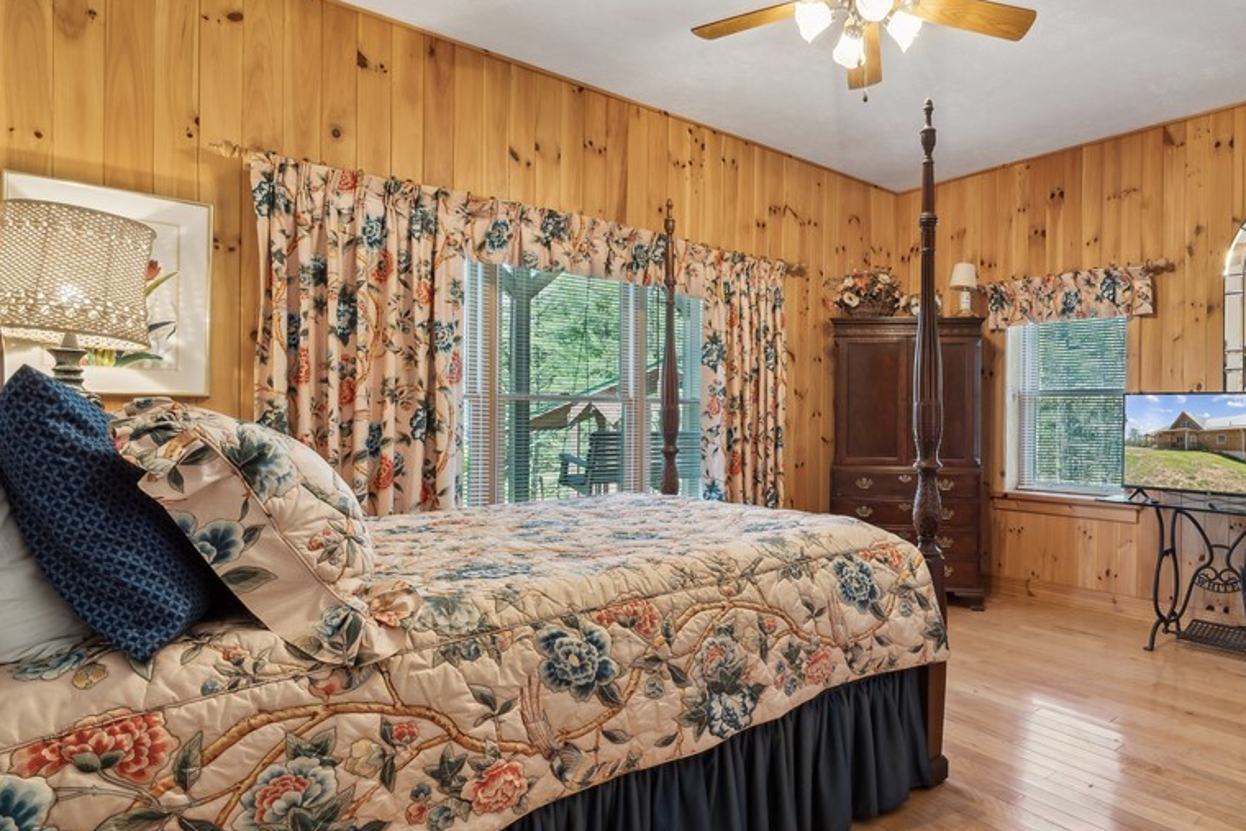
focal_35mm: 20
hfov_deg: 81.2
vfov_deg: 61.9
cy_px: 425
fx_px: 692
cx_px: 830
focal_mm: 14
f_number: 7.1
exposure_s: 1/3.33
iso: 160
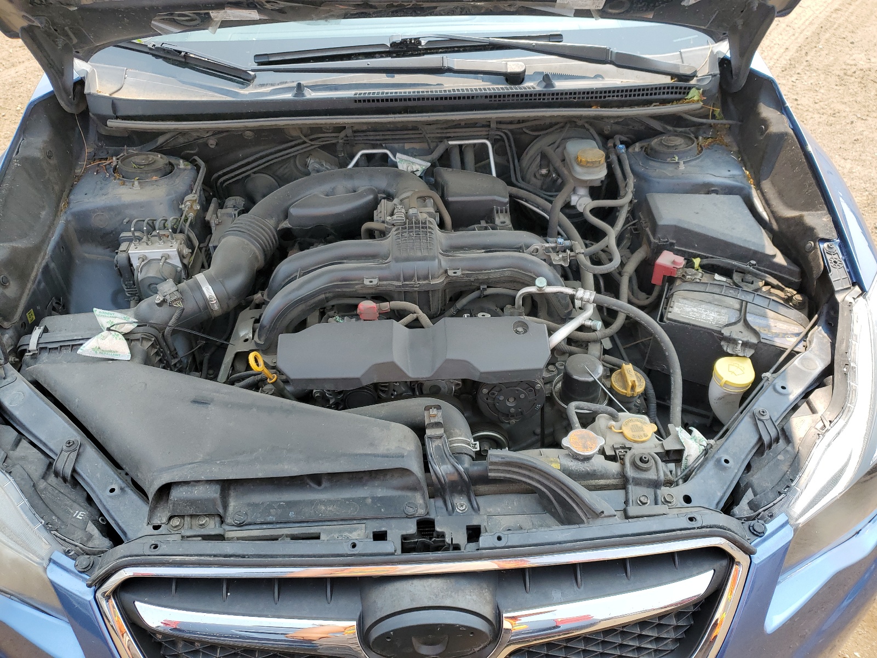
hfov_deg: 67.3
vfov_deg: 53.1
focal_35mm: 26
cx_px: 438
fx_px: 659
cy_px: 329
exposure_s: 1/769
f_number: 1.5
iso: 50
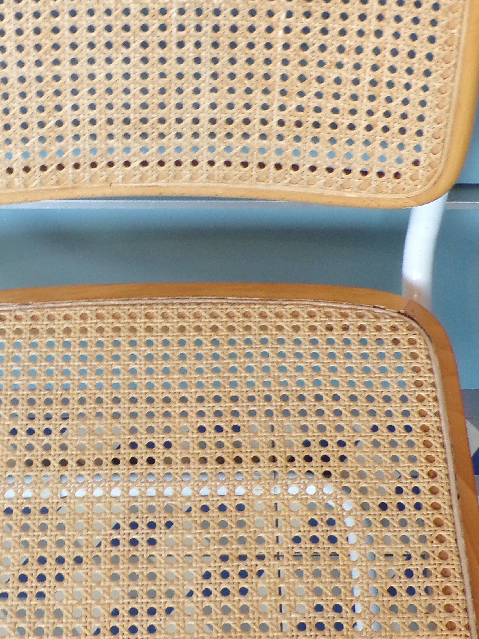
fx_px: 1384
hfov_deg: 19.5
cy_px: 354
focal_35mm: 75
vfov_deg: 26.0
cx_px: 135
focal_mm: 6.6
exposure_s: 1/17
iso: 250
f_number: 3.3
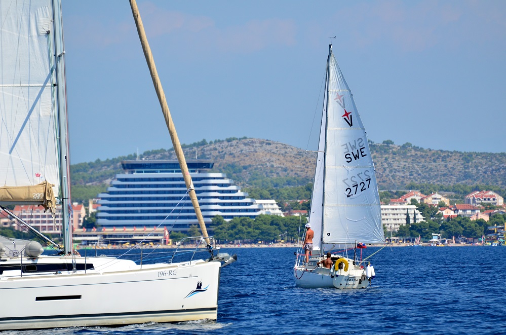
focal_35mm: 405
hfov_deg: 5.1
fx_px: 5679
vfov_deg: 3.4
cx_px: 253
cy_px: 168
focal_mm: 270
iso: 400
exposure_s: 1/2000
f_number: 6.3
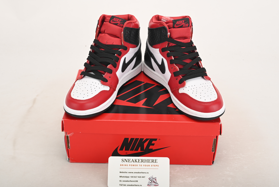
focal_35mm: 46
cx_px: 141
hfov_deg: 42.7
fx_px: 357
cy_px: 96
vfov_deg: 29.3
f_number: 11
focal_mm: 43
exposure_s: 1/200
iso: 100
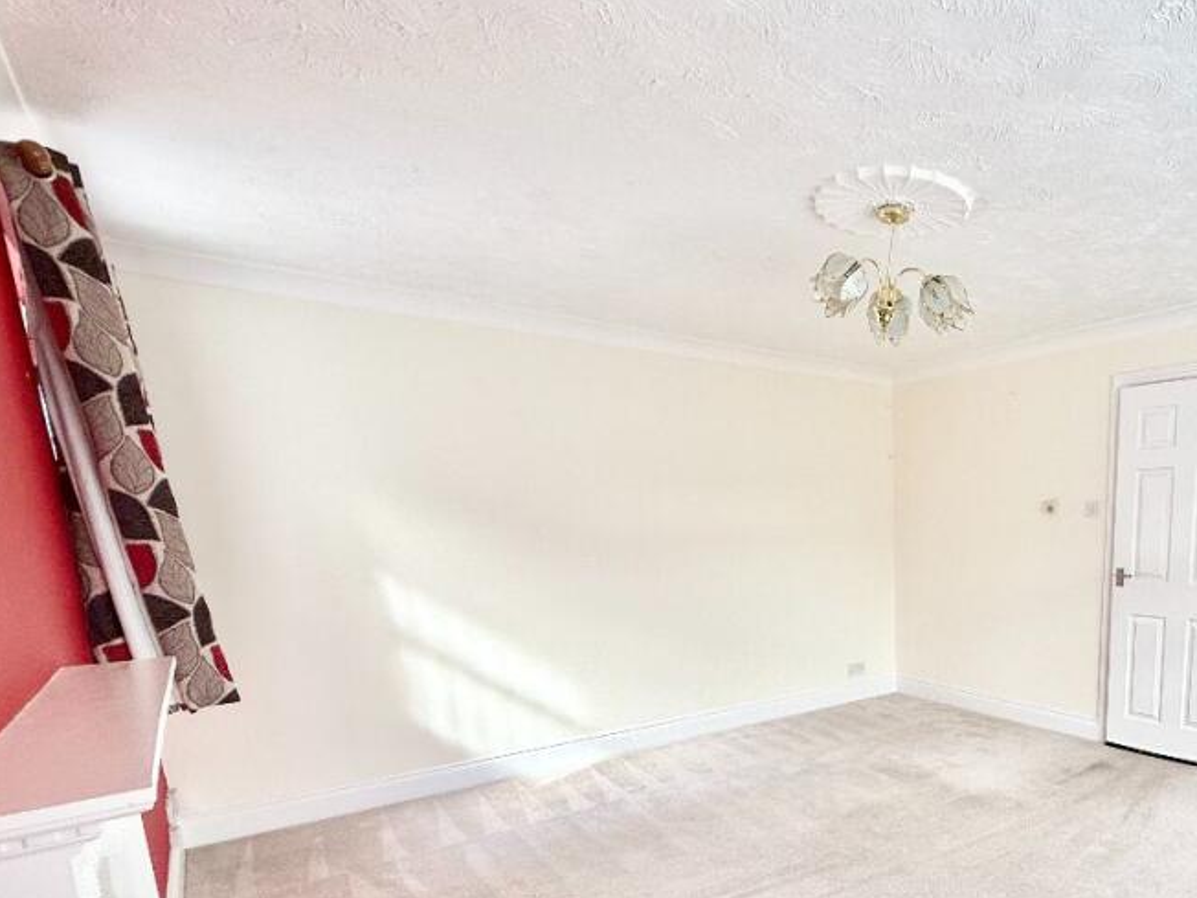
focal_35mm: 22
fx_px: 761
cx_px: 933
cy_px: 670
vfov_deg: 58.0
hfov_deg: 70.0
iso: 50
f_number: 2.2
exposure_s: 1/99
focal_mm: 2.22
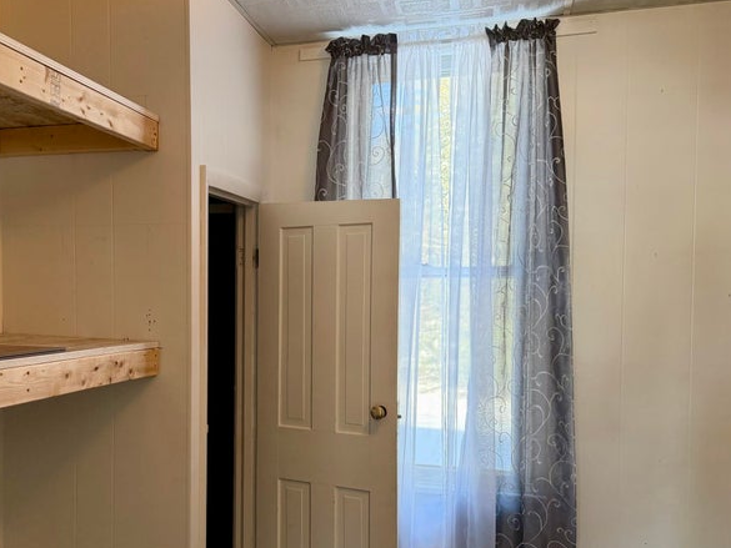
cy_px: 325
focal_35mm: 35
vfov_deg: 40.6
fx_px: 739
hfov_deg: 51.9
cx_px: 262
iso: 200
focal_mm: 6.76
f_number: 1.78
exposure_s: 1/140
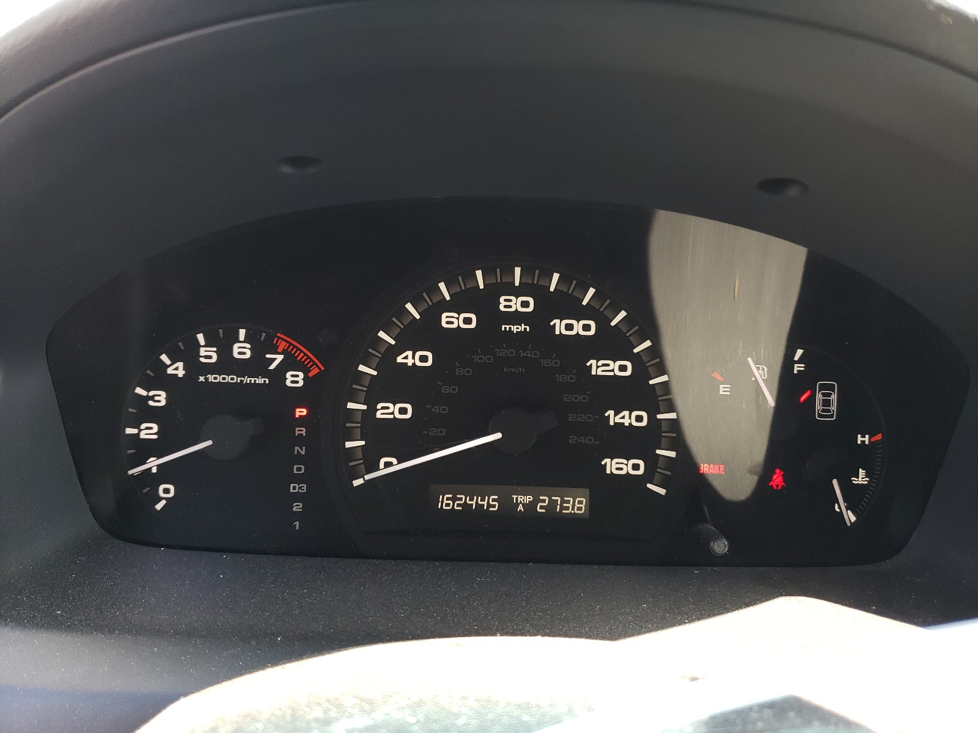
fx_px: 735
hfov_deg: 67.3
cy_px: 366
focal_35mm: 26
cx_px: 489
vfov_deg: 53.1
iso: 94
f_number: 1.5
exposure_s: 1/120
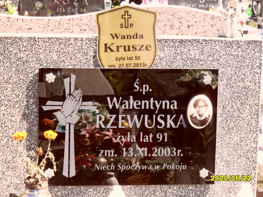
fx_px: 912
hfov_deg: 16.4
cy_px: 98
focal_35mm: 120
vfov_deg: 12.3
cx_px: 132
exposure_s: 1/125
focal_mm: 20
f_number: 4.4
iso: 100
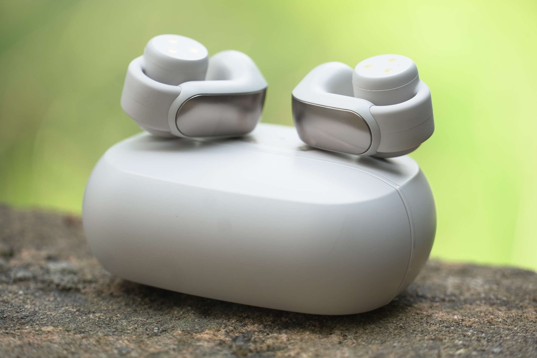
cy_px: 179
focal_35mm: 202
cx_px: 268
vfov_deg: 6.8
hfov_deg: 10.2
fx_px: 3020
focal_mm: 135
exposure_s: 1/250
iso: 320
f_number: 5.6
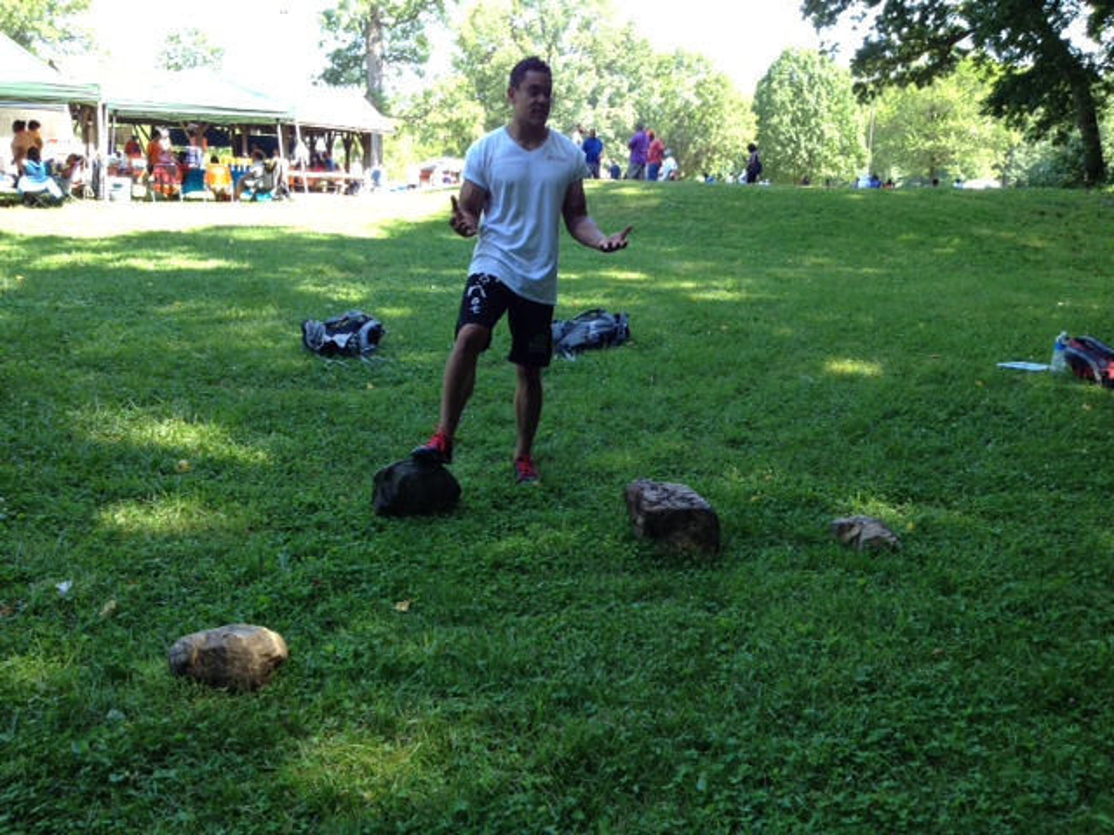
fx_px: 1126
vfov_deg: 40.7
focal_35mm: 35
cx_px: 557
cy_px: 418
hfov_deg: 52.6
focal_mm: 4.28
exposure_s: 1/135
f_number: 2.4
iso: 64
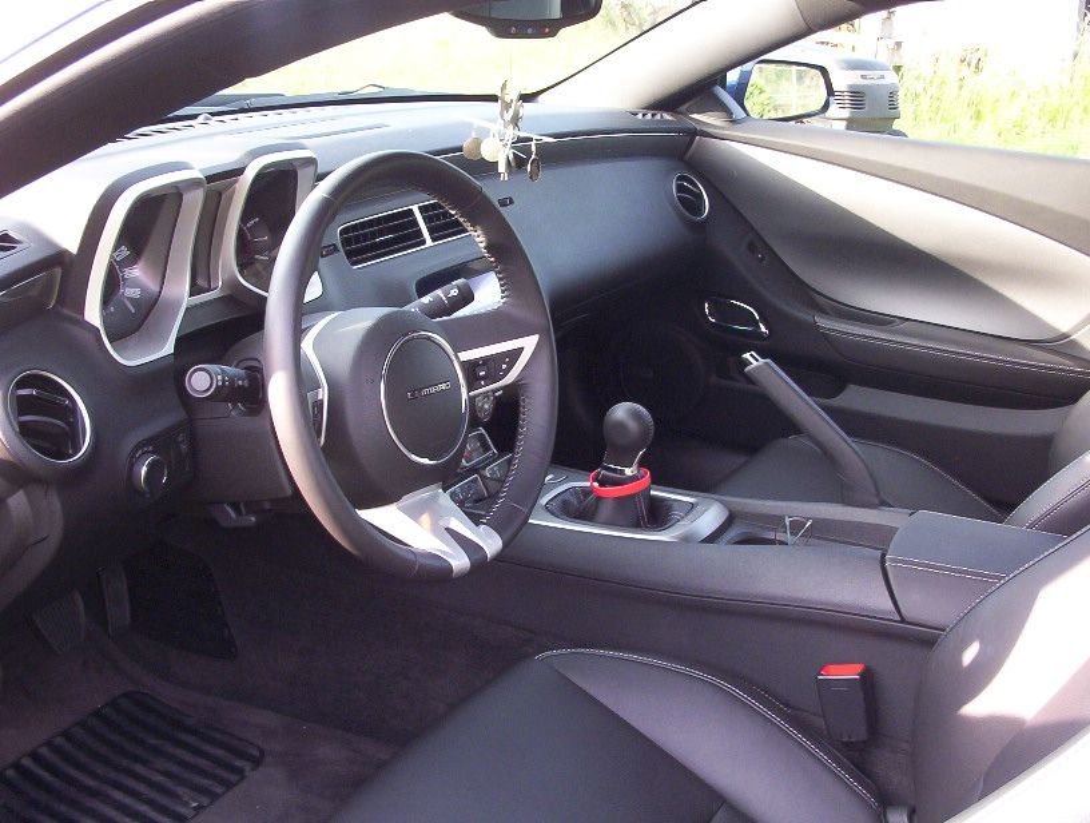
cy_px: 412
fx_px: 1231
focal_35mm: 39
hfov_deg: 47.8
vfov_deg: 37.0
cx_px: 545
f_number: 4.5
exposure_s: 1/30
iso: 140
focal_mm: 6
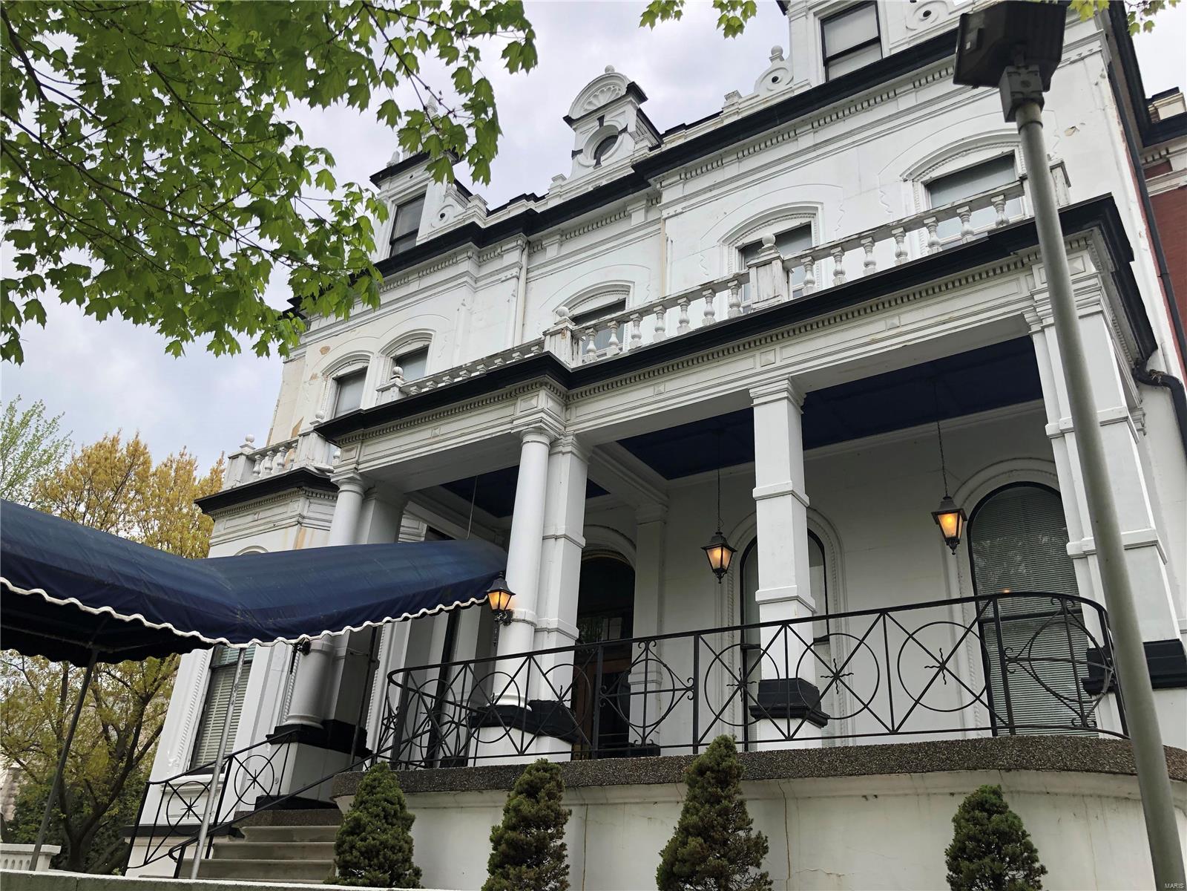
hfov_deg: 63.4
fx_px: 960
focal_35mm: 28
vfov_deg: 49.7
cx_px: 594
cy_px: 446
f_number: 1.8
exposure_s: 1/714
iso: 20
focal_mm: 3.99
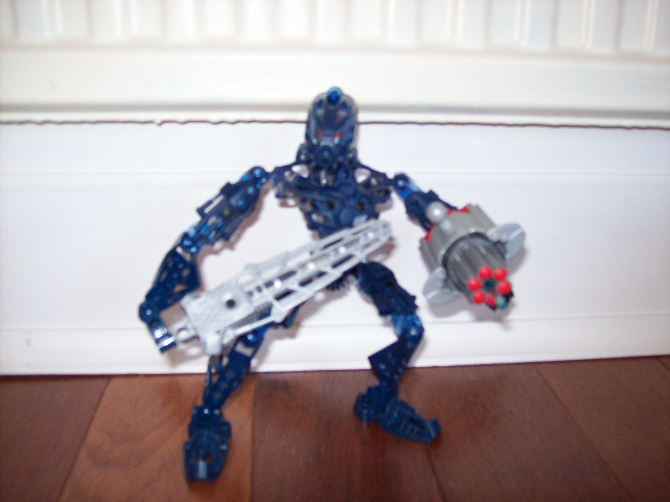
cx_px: 335
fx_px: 697
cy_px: 251
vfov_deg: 39.6
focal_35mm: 36
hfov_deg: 51.4
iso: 200
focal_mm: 6
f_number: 2.7
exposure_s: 1/64
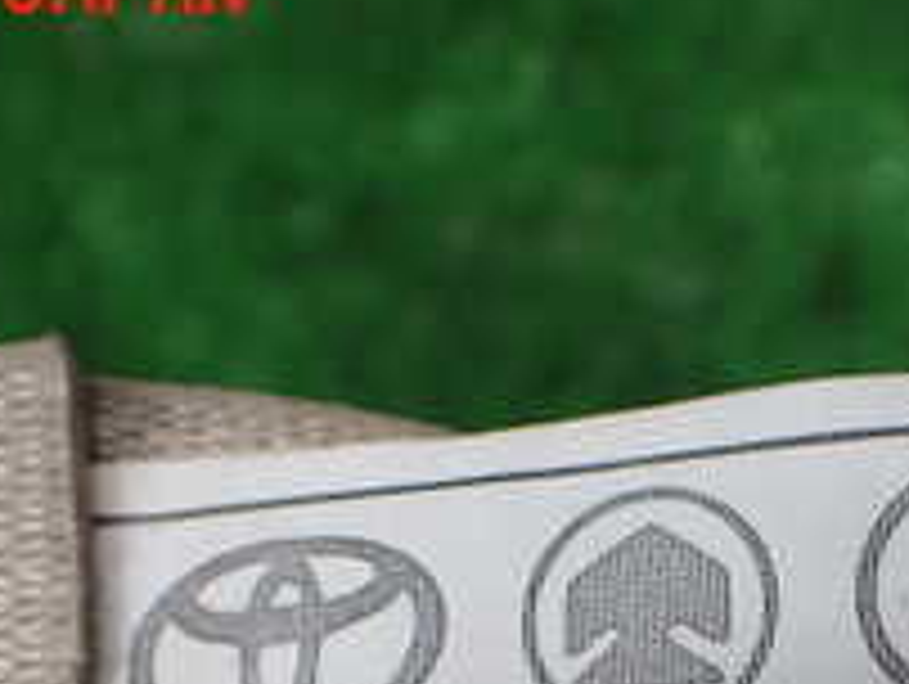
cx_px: 778
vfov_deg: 15.6
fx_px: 2340
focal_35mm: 89
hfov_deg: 21.6
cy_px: 940
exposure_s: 1/160
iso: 100
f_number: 3.2
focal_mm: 5.4
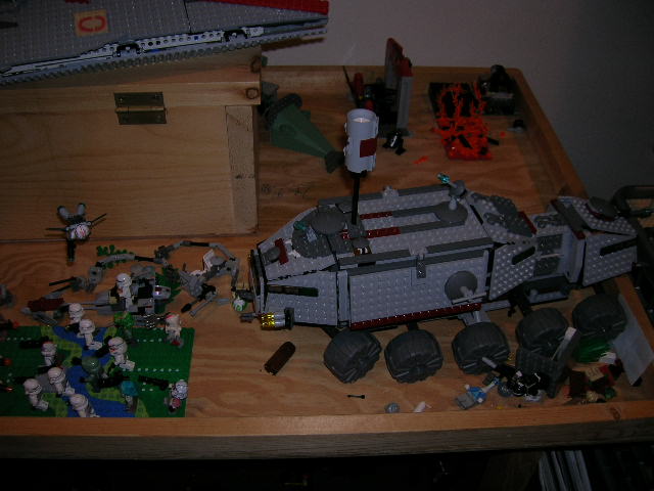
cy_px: 246
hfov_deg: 54.0
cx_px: 327
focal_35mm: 34
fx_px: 642
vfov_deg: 41.8
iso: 50
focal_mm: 5.7
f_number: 2.9
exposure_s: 1/60.1
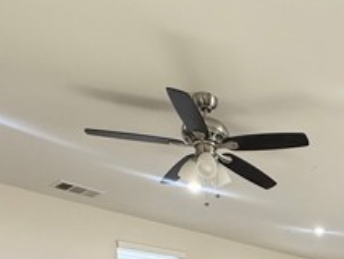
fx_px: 418
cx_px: 320
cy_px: 358
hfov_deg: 40.8
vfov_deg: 27.2
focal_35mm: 42
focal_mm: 2.22
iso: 250
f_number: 2.2
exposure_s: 1/120
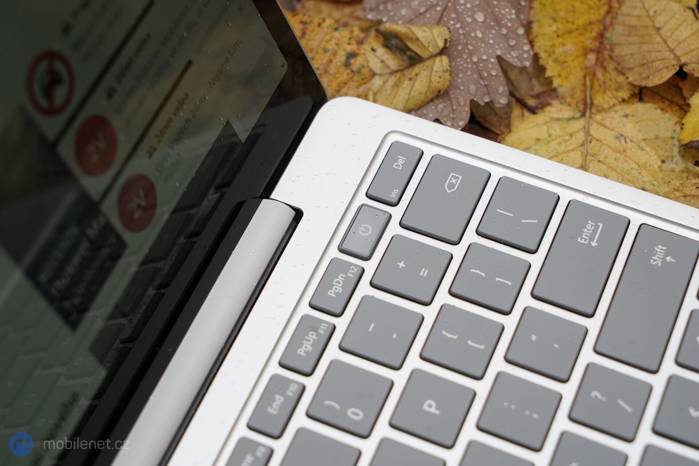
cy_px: 233
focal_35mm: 70
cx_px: 350
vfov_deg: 19.5
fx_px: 1359
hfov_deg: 28.8
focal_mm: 70
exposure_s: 1/200
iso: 1250
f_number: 7.1
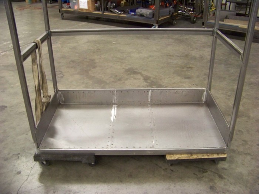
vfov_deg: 39.7
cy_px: 97
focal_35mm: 36
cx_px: 130
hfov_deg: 51.4
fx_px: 269
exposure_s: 1/13
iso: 400
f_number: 2.8
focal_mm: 5.85
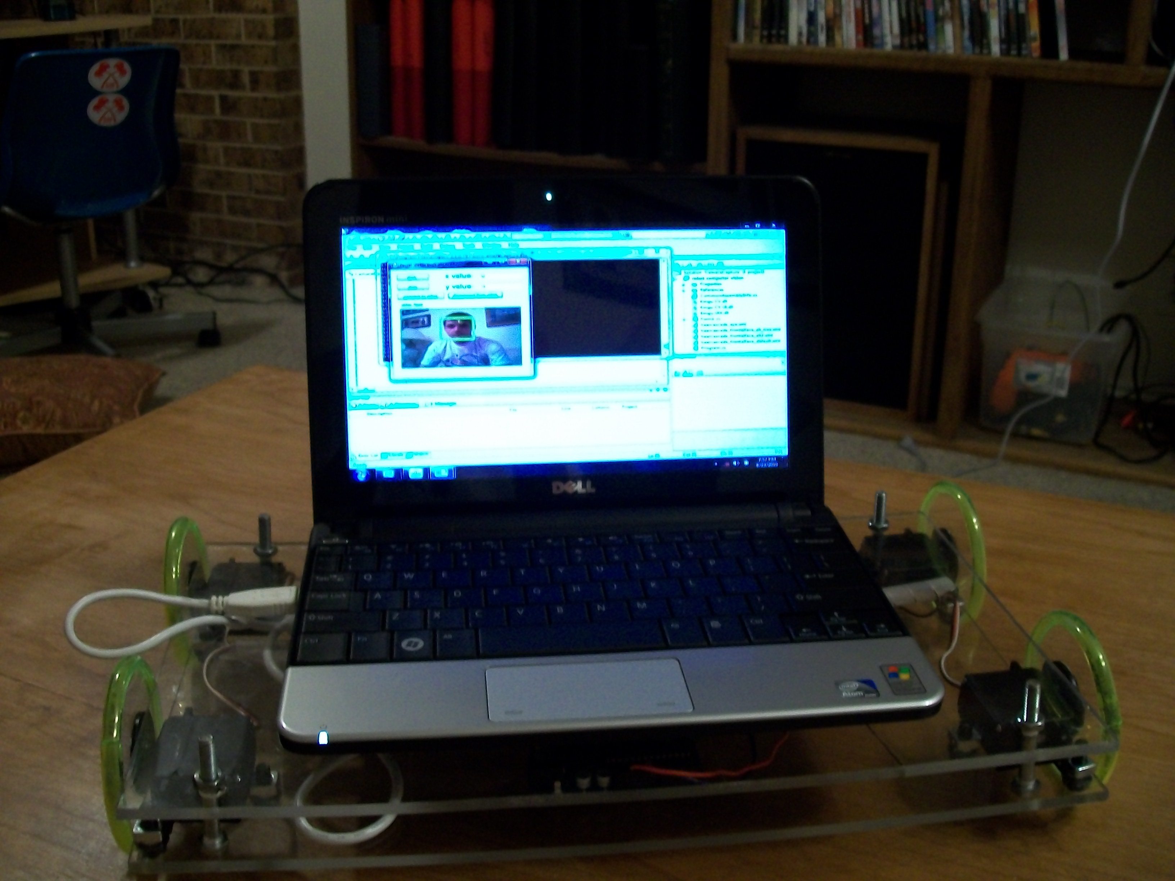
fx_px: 1222
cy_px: 440
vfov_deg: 39.7
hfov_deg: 51.4
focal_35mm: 36
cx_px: 588
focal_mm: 6
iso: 160
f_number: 2.7
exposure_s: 1/25
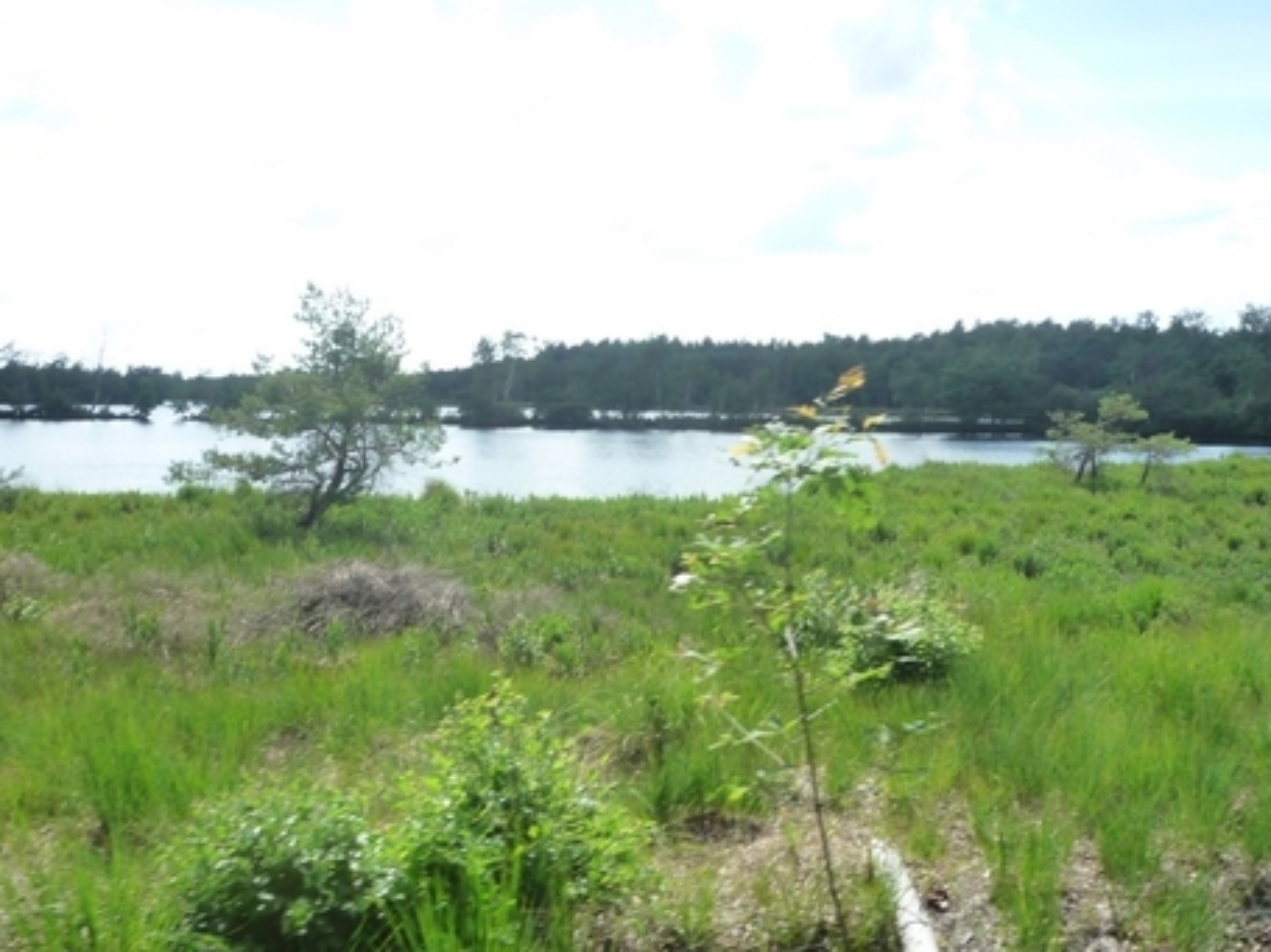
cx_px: 634
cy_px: 466
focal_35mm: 33
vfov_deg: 42.9
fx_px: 1211
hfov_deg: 55.4
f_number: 4
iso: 160
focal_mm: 4.4
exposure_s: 1/500
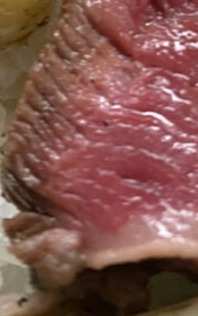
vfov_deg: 18.4
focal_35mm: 97
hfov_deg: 13.5
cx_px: 61
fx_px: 837
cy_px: -188
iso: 320
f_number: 1.8
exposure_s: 1/60
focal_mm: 4.25
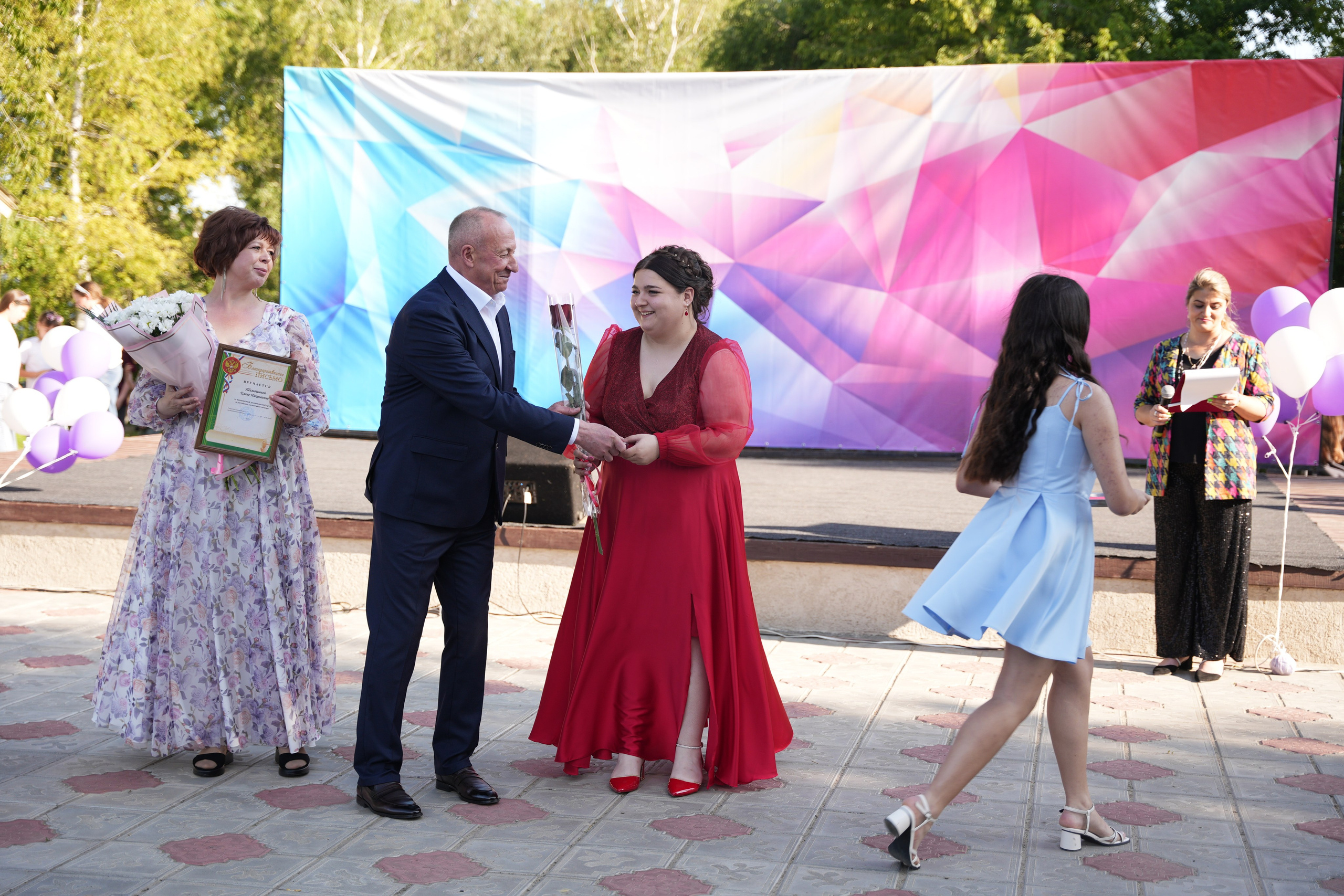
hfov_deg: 38.3
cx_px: 672
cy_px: 448
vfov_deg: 26.0
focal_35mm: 52
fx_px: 1938
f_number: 2.8
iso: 160
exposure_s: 1/250
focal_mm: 51.9
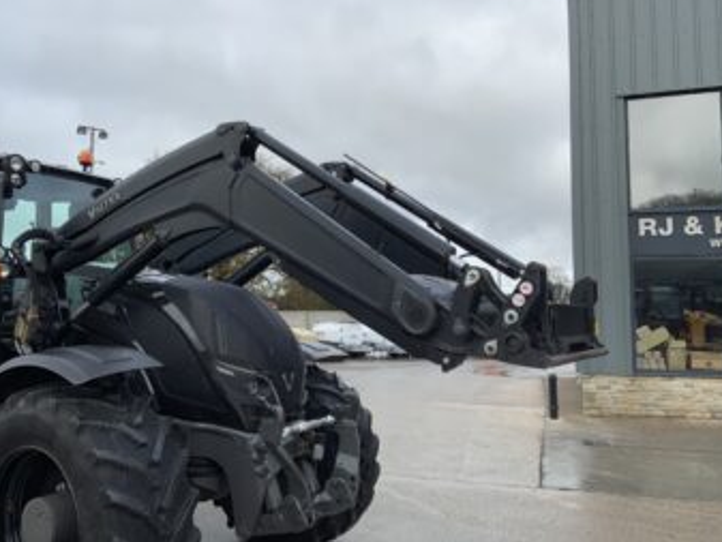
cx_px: 345
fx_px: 647
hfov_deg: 58.3
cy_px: 255
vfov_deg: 45.4
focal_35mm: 31
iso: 16
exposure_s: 1/482
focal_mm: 3
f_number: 1.8
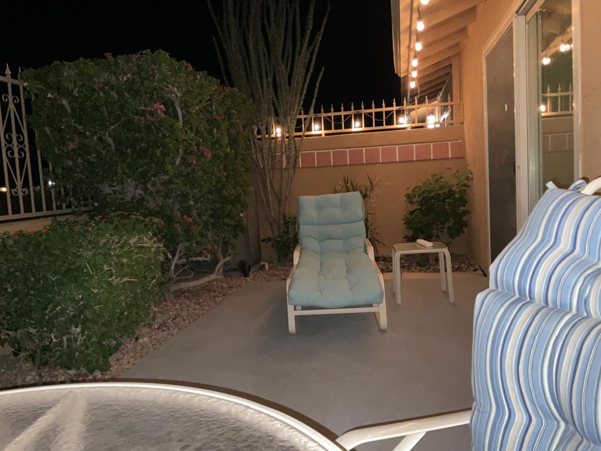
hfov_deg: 61.7
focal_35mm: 29
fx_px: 503
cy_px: 226
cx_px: 300
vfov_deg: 48.2
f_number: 1.8
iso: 200
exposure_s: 1/16
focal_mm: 3
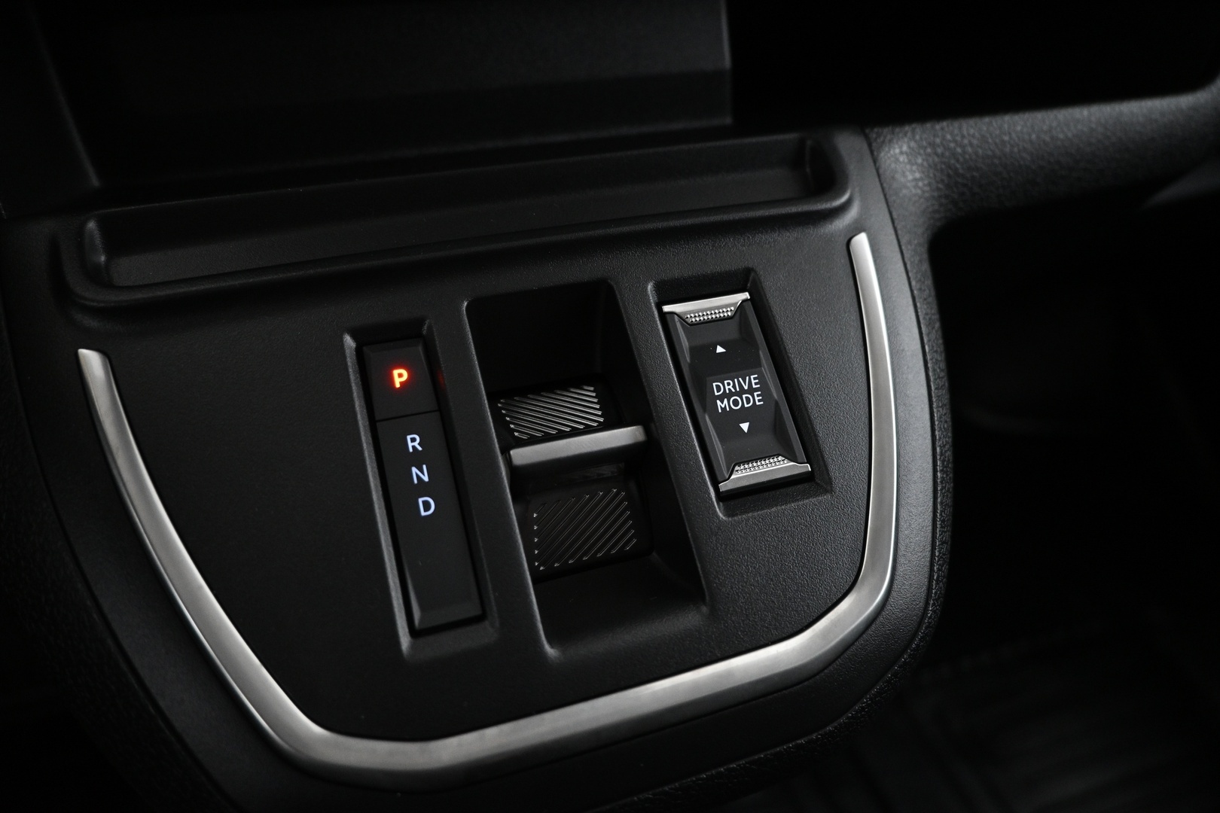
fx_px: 813
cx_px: 610
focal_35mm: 24
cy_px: 406
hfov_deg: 73.7
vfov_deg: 53.1
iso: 1600
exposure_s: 1/20
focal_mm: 16
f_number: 3.5
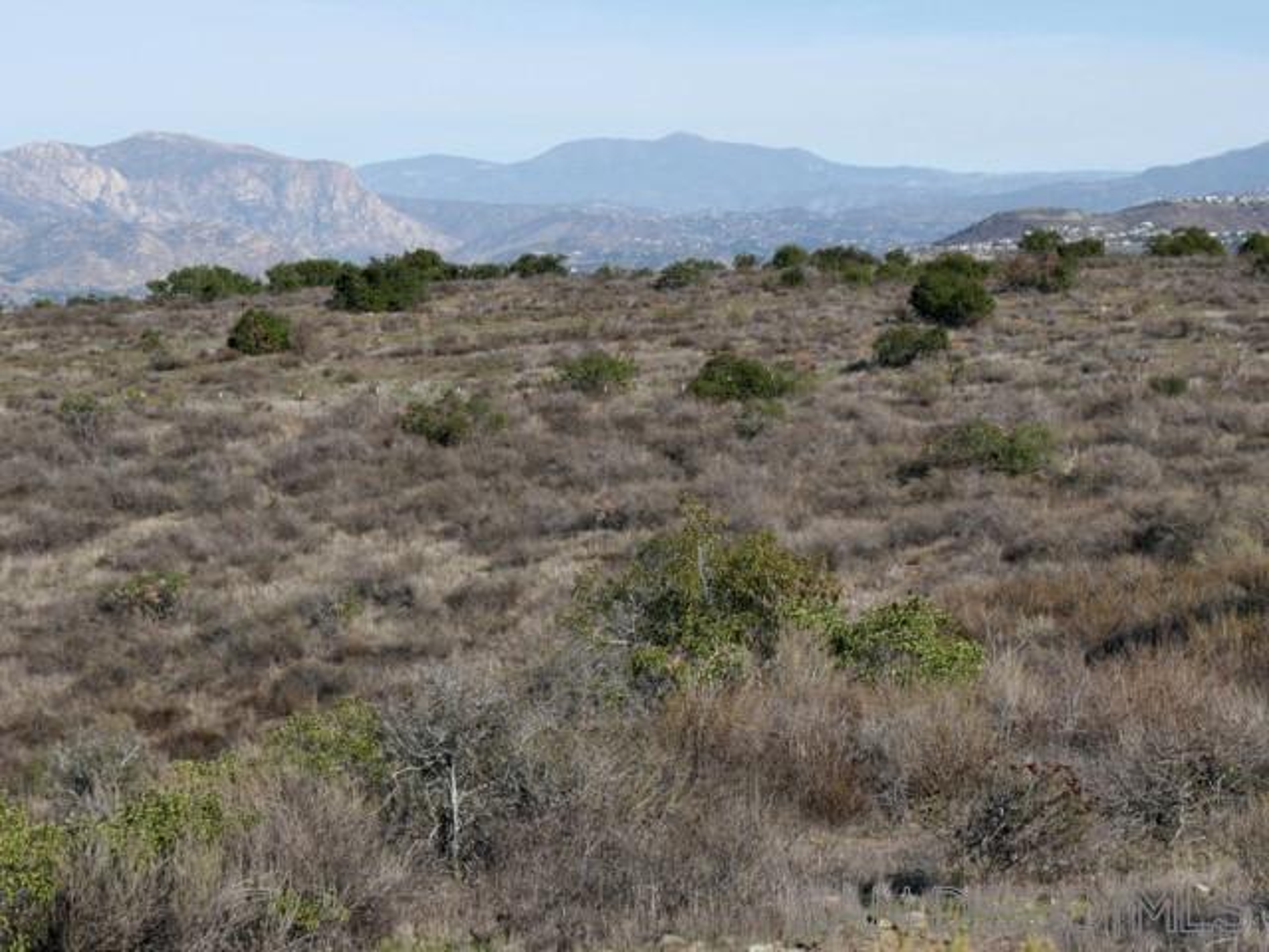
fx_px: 2346
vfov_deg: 22.9
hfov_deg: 30.3
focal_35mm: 64
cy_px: 476
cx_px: 634
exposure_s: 1/400
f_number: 9
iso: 200
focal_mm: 32
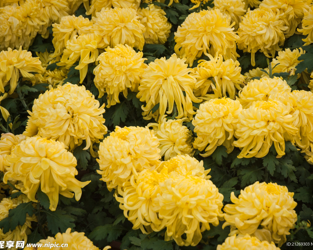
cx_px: 180
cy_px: 125
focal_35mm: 79
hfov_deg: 24.1
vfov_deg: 19.4
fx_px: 732
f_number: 5
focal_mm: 46
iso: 200
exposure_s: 1/400
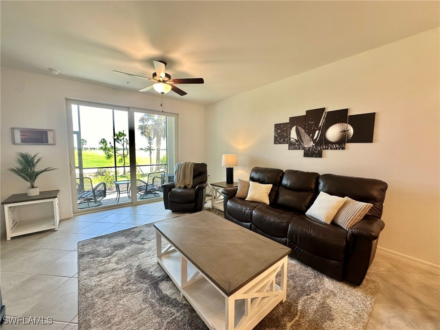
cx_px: 220
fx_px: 178
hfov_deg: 102.1
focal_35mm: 14
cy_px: 165
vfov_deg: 85.7
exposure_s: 1/120
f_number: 2.2
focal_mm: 2.22
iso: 160
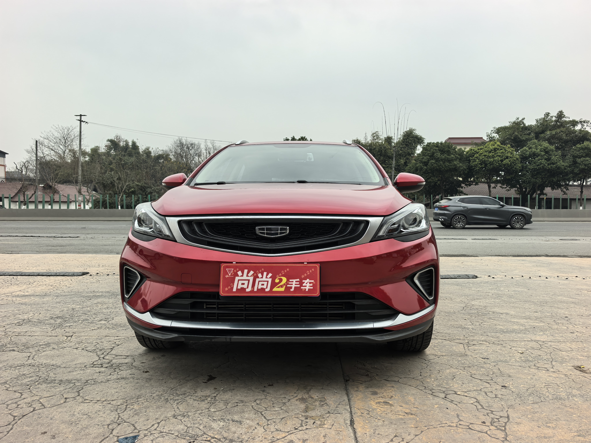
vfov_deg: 51.4
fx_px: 461
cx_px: 296
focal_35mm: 27
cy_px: 222
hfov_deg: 65.3
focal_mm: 6.98
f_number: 2
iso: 500
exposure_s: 1/4310
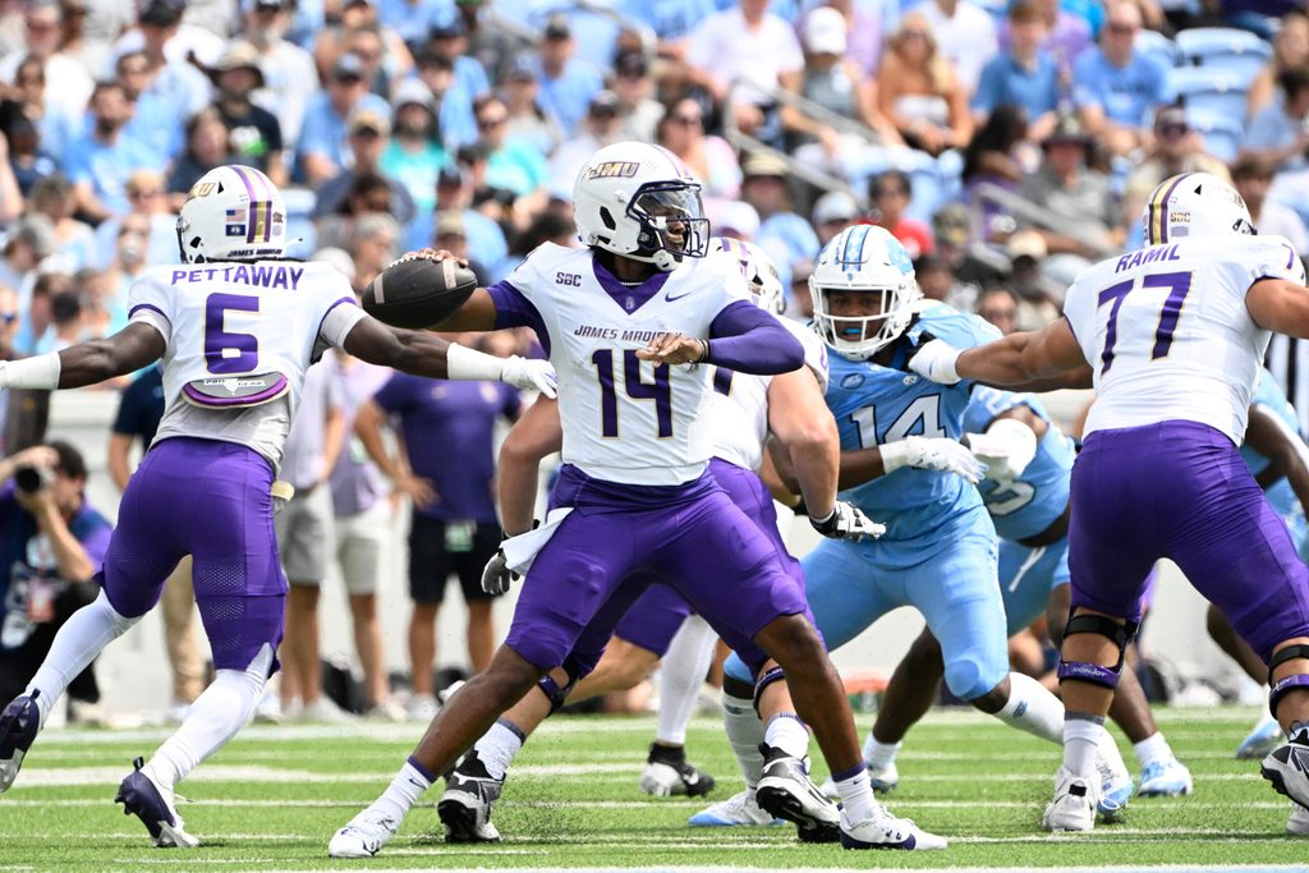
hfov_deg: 3.7
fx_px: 20364
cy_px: 436
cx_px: 654
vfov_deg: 2.5
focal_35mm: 560
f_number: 8
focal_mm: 560
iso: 4000
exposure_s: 1/5000
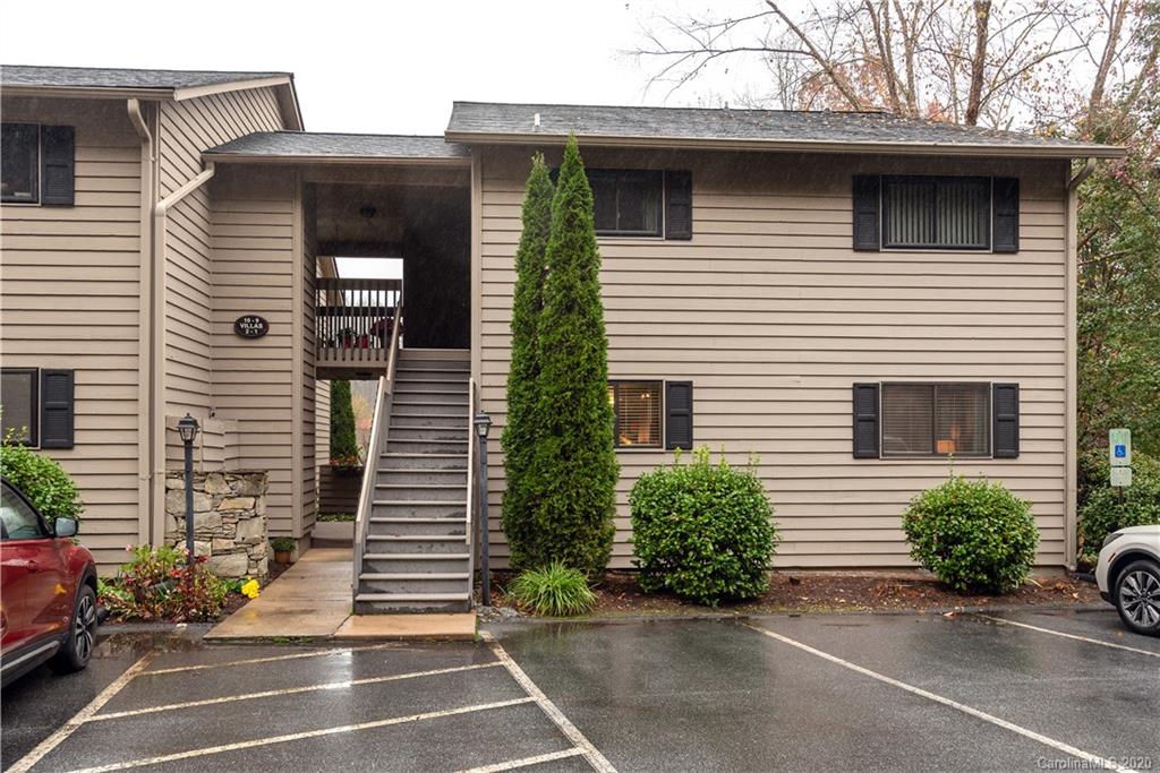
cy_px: 386
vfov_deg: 51.3
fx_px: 806
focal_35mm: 25
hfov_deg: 71.5
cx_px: 580
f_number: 7.1
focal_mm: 25
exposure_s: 1/125
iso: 320
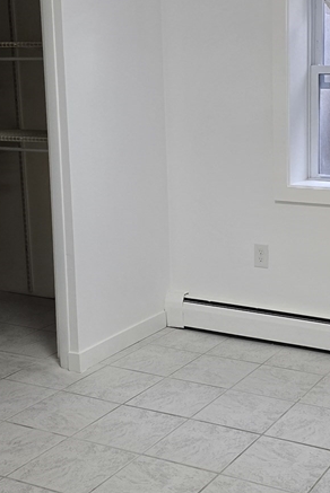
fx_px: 769
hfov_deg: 23.6
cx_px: 299
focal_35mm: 56
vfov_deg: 35.5
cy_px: 191
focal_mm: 6.3
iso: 200
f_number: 1.7
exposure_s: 1/120
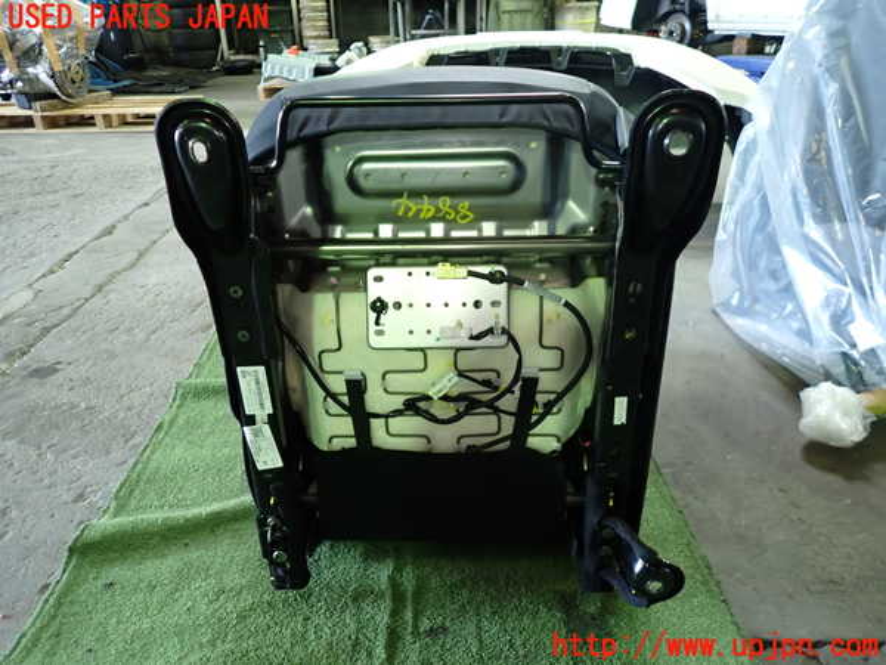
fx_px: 640
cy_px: 332
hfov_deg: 69.4
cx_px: 443
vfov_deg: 54.9
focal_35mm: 25
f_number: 2
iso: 320
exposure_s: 1/30
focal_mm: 4.5
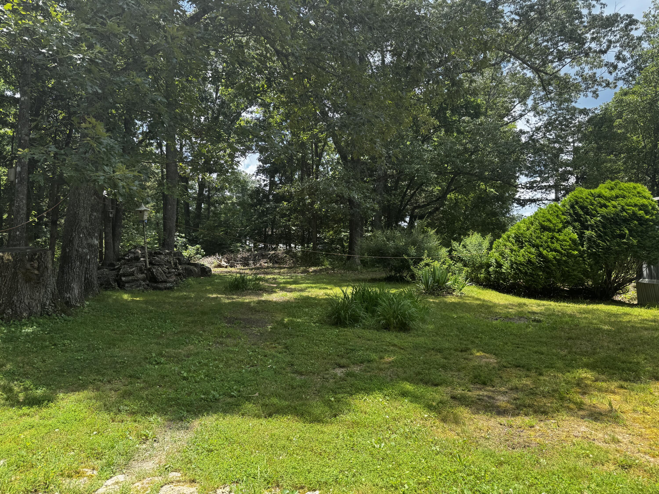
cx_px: 330
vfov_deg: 56.8
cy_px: 247
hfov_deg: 71.6
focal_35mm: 24
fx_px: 457
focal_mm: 6.76
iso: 80
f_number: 1.78
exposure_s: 1/1094
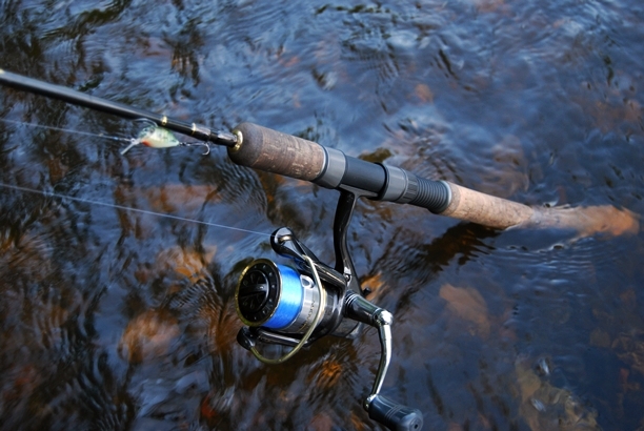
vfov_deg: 28.2
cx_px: 322
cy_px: 216
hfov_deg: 41.1
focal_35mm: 48
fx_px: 860
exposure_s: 1/50
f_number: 4.5
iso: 400
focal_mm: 32
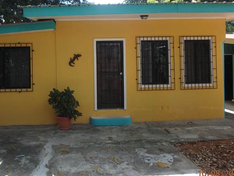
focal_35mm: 30
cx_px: 95
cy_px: 74
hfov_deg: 59.5
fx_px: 203
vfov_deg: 46.6
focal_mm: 3.7
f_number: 3.5
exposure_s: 1/320
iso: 125
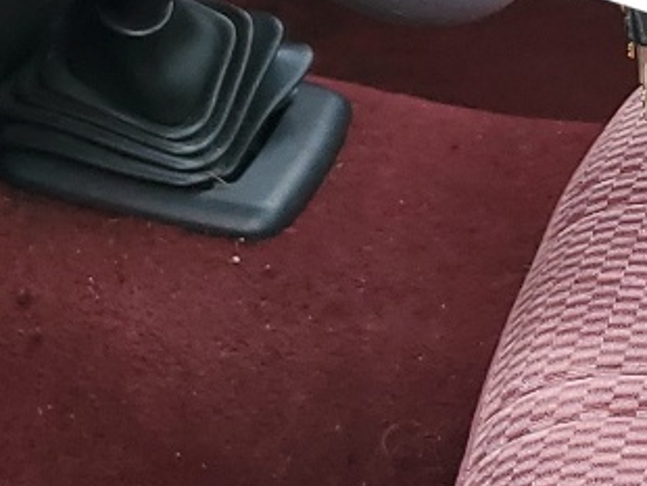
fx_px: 2507
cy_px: -8
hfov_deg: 13.9
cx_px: 937
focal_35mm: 134
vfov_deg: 11.0
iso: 53
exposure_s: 1/120
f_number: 1.5
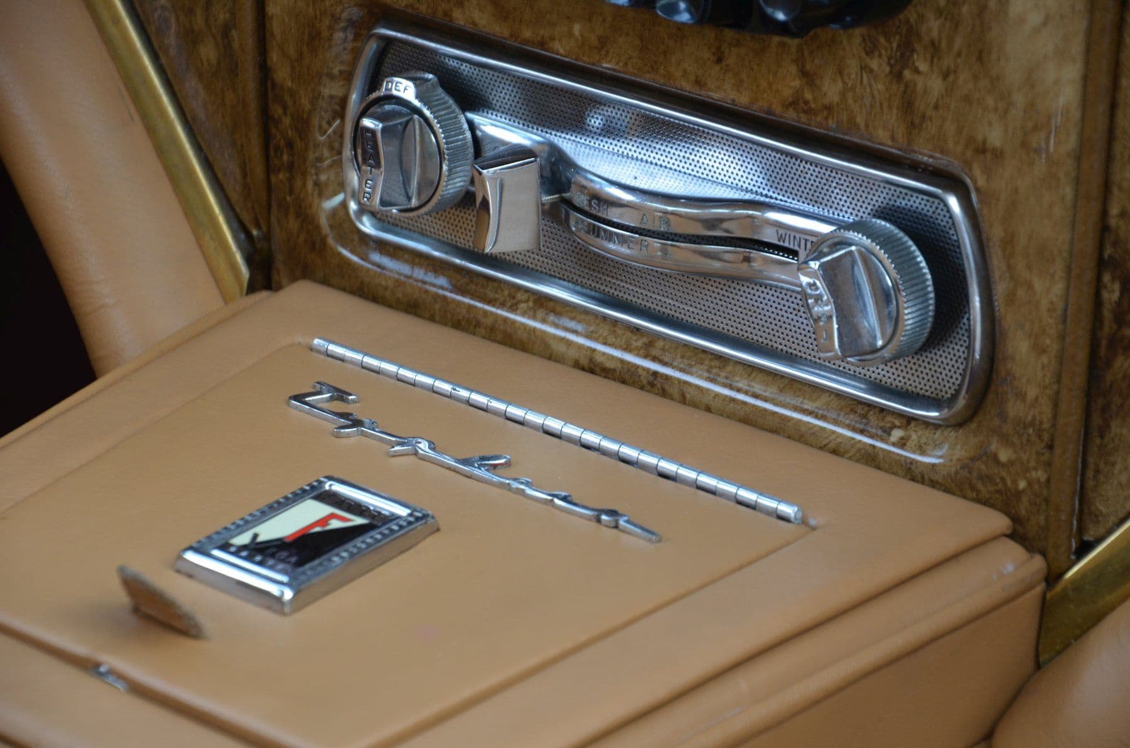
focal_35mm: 147
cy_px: 374
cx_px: 565
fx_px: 4604
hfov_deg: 14.0
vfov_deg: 9.3
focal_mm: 98
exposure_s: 1/60
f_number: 5.6
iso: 450
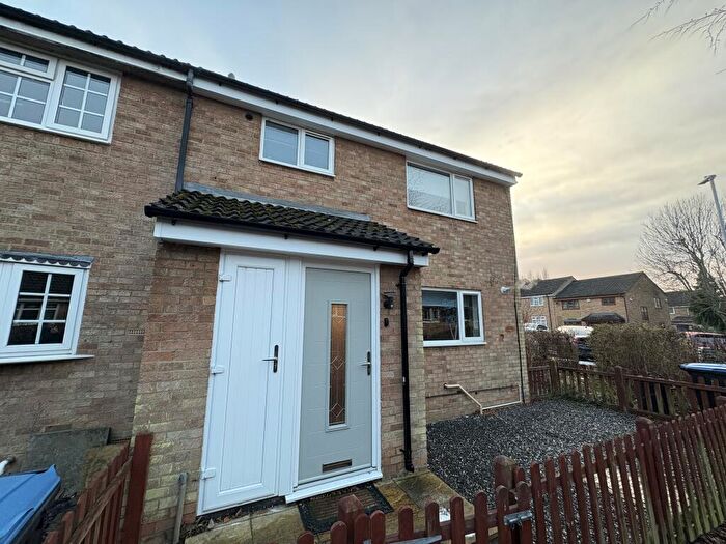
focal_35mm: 14
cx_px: 363
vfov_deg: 85.7
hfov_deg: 102.1
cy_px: 272
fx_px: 294
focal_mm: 2.22
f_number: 2.2
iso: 160
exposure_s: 1/99
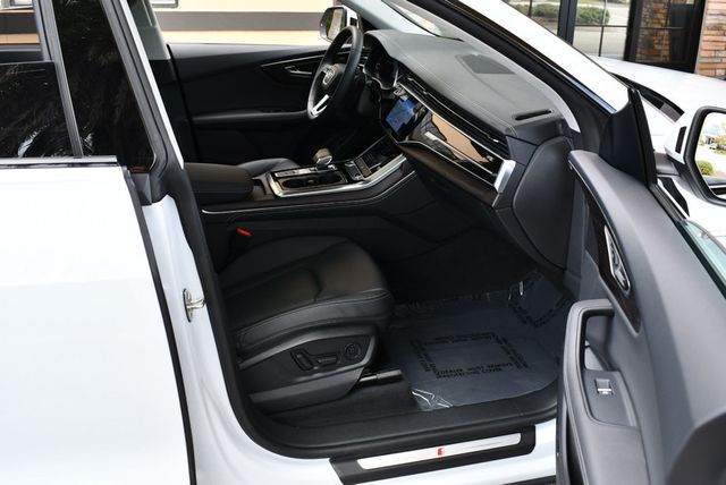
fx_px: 727
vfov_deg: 36.9
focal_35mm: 36
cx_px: 363
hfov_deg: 53.1
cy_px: 242
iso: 400
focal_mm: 18
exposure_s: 1/250
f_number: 4.5
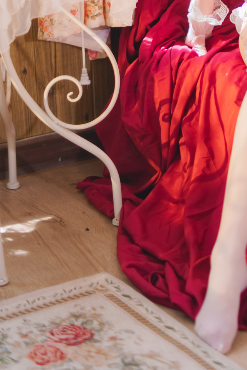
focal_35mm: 117
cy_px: -26
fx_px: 1204
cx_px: 208
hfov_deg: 11.7
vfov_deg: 17.0
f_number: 1.6
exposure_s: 1/400
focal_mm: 50
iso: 125
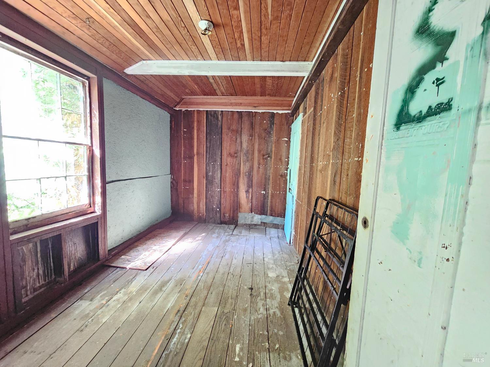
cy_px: 184
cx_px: 245
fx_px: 184
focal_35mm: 13
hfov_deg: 106.2
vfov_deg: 89.9
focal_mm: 2.2
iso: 2500
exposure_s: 1/24
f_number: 2.2
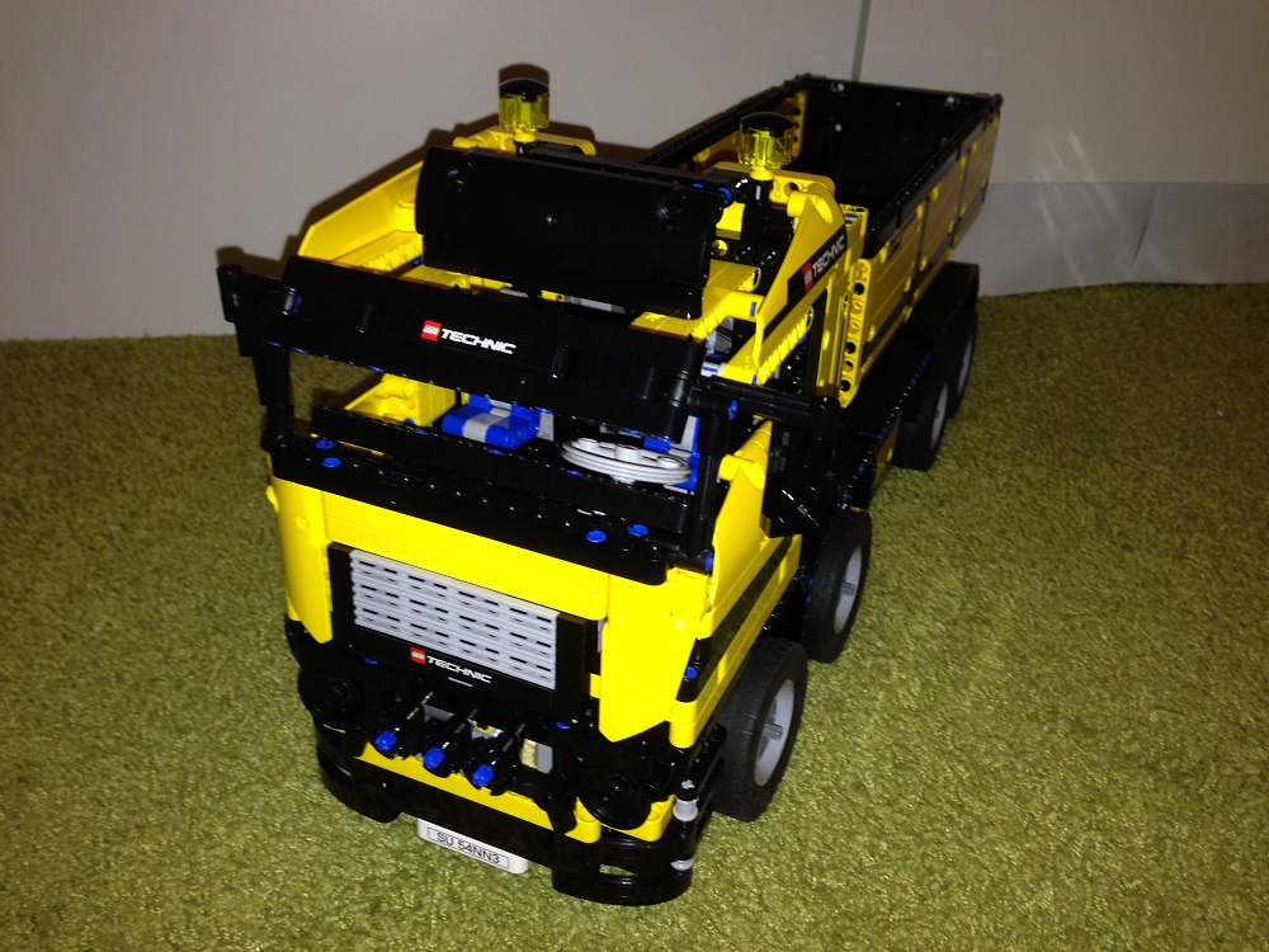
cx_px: 634
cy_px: 476
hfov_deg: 55.4
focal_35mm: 33
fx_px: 1210
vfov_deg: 42.9
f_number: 2.4
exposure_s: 1/20
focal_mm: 4.12
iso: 50
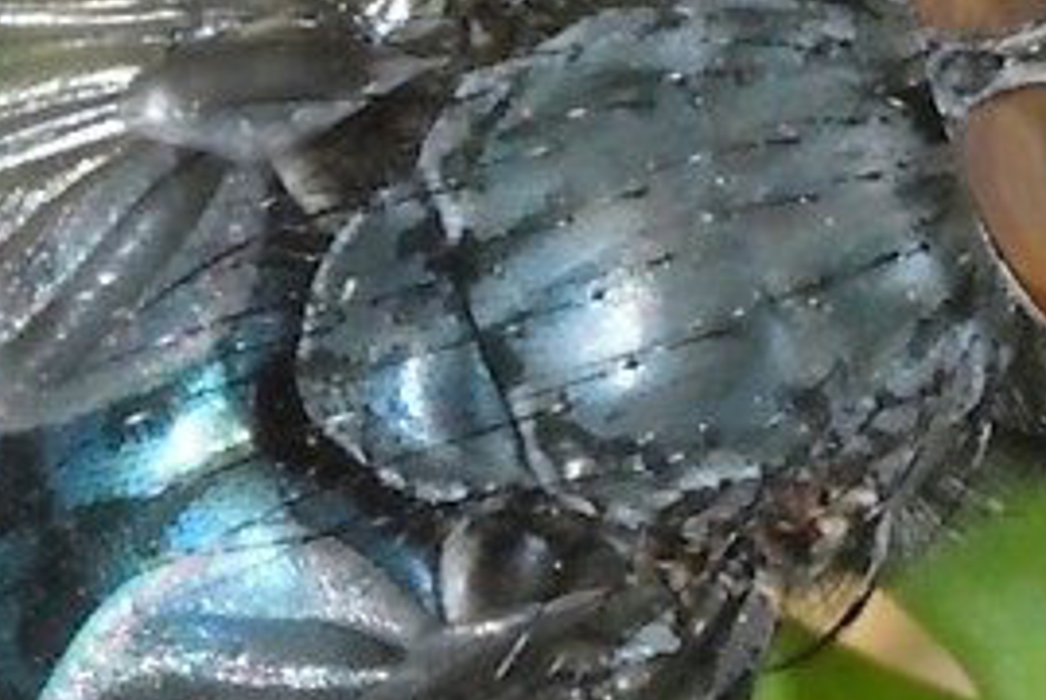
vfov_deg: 2.5
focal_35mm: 549
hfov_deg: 3.8
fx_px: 15961
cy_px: 377
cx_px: 366
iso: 800
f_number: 22
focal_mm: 105
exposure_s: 1/250
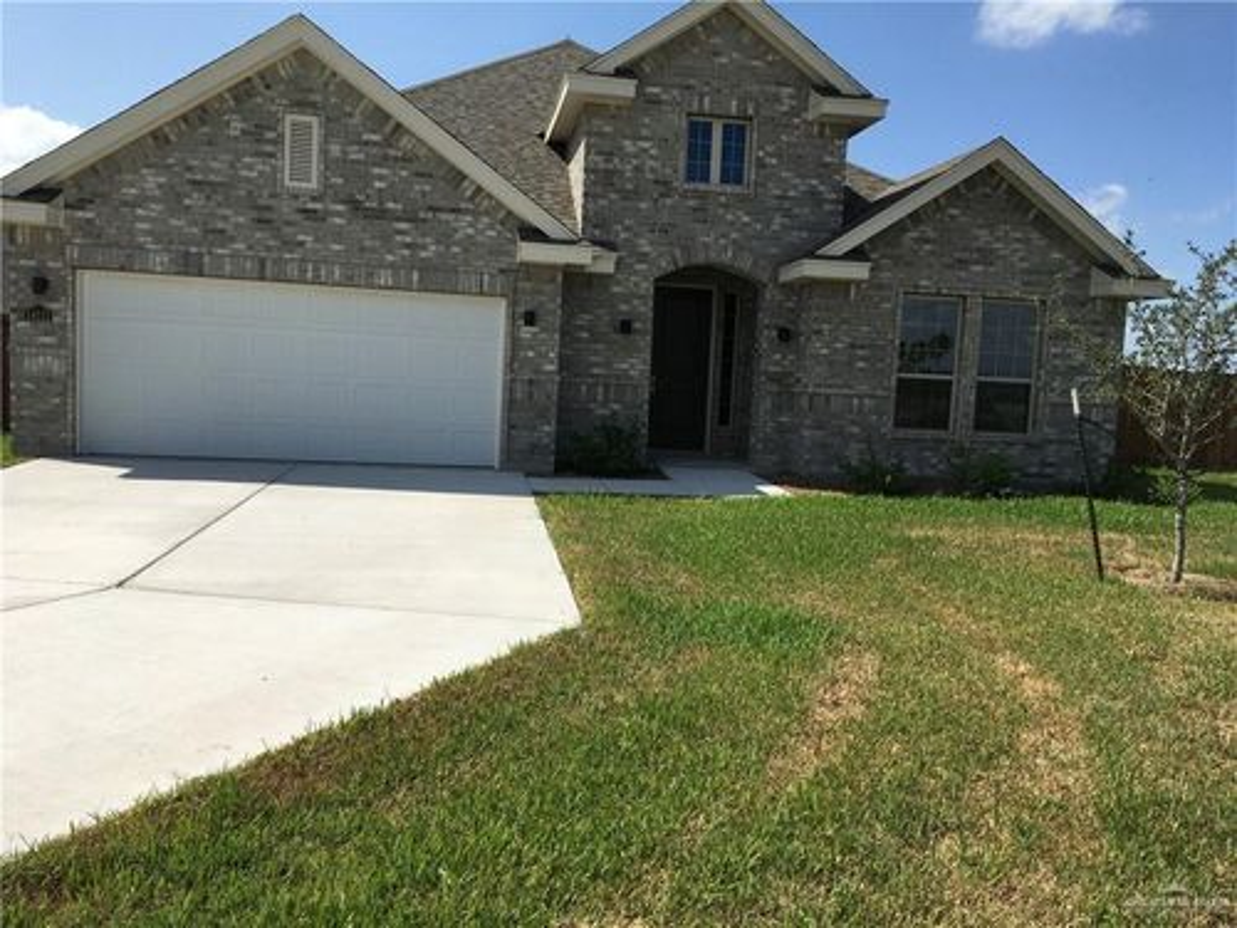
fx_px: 1036
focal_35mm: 29
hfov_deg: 61.7
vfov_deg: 48.2
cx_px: 618
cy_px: 464
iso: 25
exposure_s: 1/2747
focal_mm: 4.15
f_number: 2.2
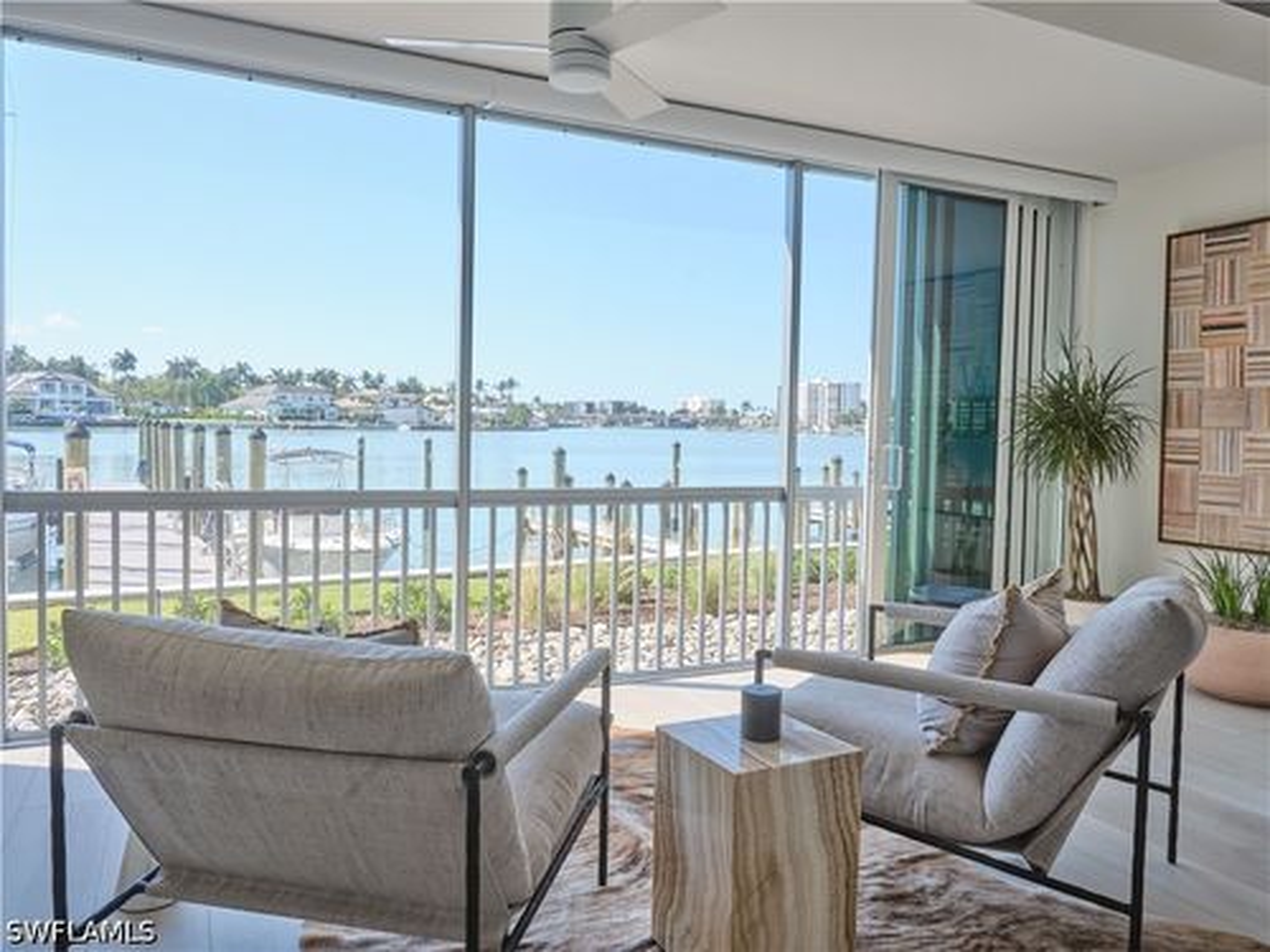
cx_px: 635
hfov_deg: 69.4
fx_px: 917
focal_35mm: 25
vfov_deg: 54.9
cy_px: 476
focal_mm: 32
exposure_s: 1/10
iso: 100
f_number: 18
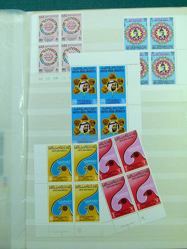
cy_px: 124
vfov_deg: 50.1
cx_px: 94
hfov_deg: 38.7
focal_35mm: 37
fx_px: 267
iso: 100
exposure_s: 1/125
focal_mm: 6.7
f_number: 4
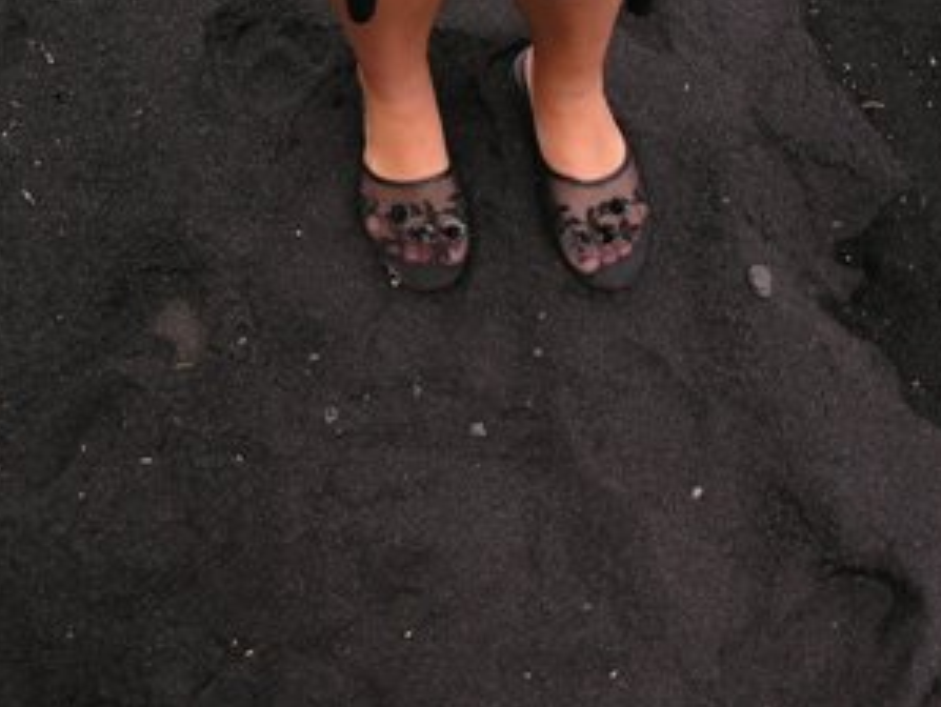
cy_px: 259
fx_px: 1387
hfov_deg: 37.4
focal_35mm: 51
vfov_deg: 28.5
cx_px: 404
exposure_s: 1/750
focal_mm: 7.8
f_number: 2.8
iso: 100
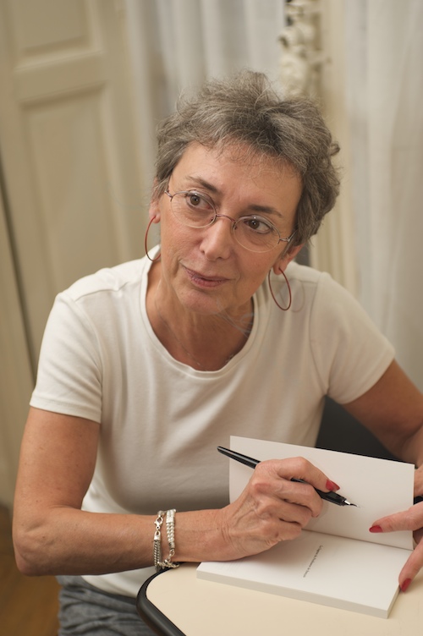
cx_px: 212
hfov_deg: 19.4
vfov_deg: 28.9
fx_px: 1236
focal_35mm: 70
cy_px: 318
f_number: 5
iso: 200
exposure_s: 1/60
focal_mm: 70
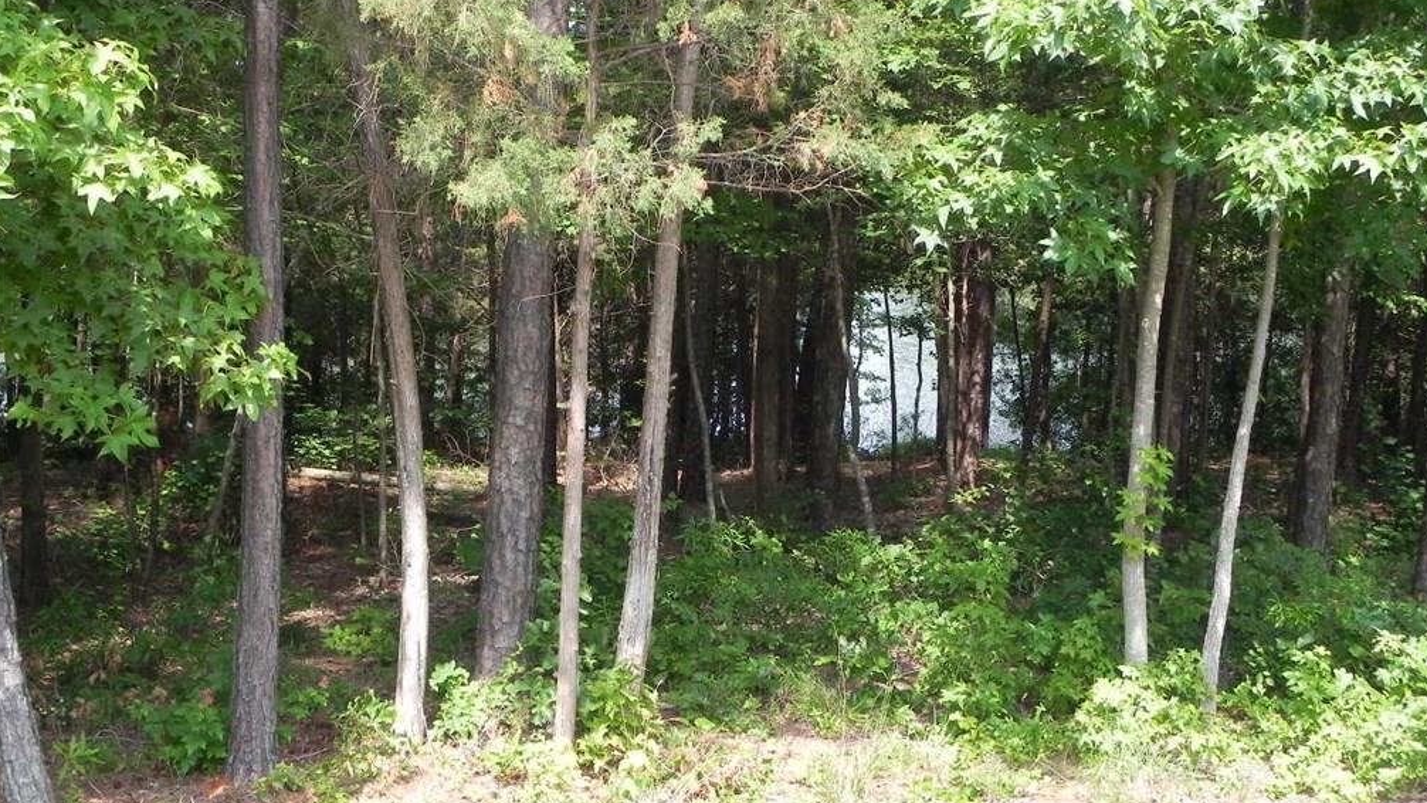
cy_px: 403
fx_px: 1930
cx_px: 721
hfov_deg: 40.6
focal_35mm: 51
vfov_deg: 23.5
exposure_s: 1/163
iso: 224
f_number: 4.5
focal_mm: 8.2
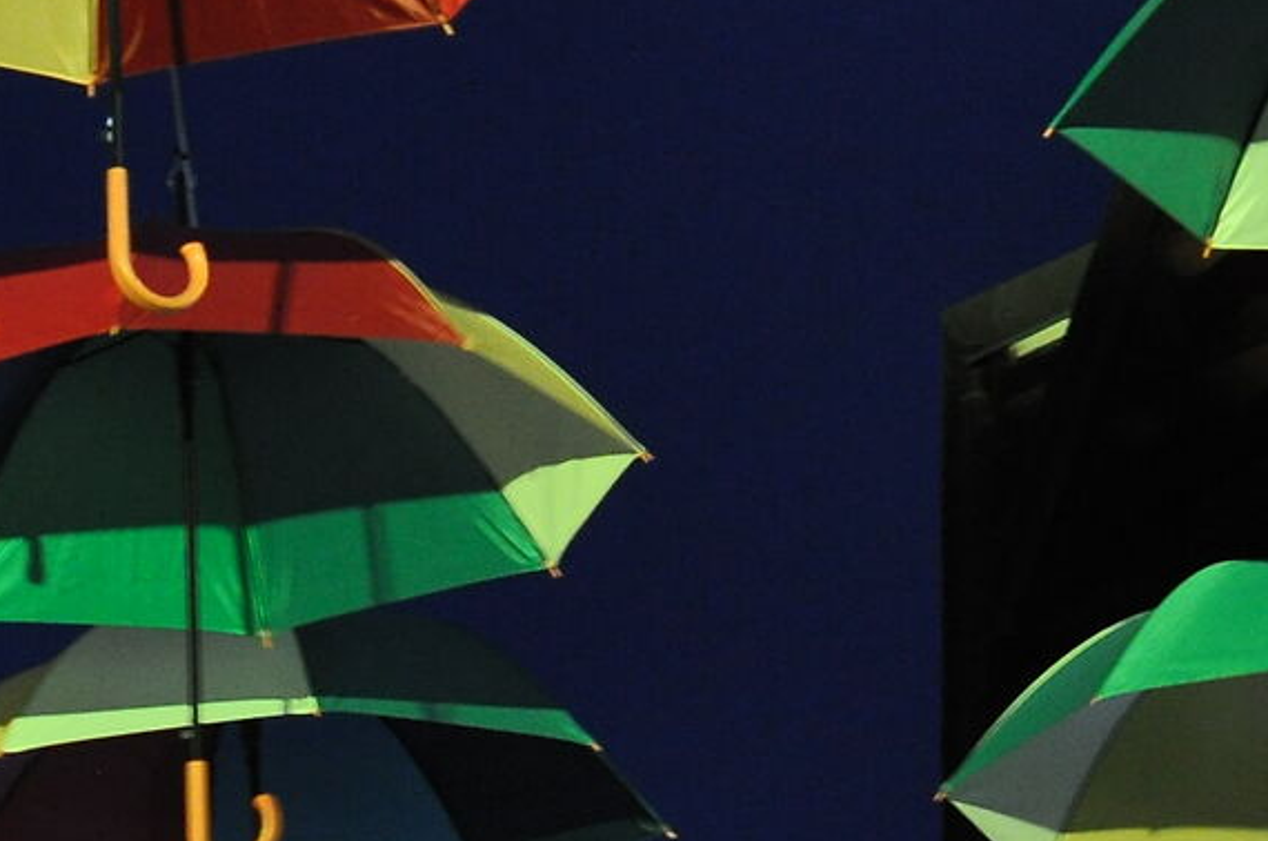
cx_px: 200
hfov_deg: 6.5
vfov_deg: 4.3
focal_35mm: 316
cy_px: 1052
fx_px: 11111
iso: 800
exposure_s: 1/4
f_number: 4.8
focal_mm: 50
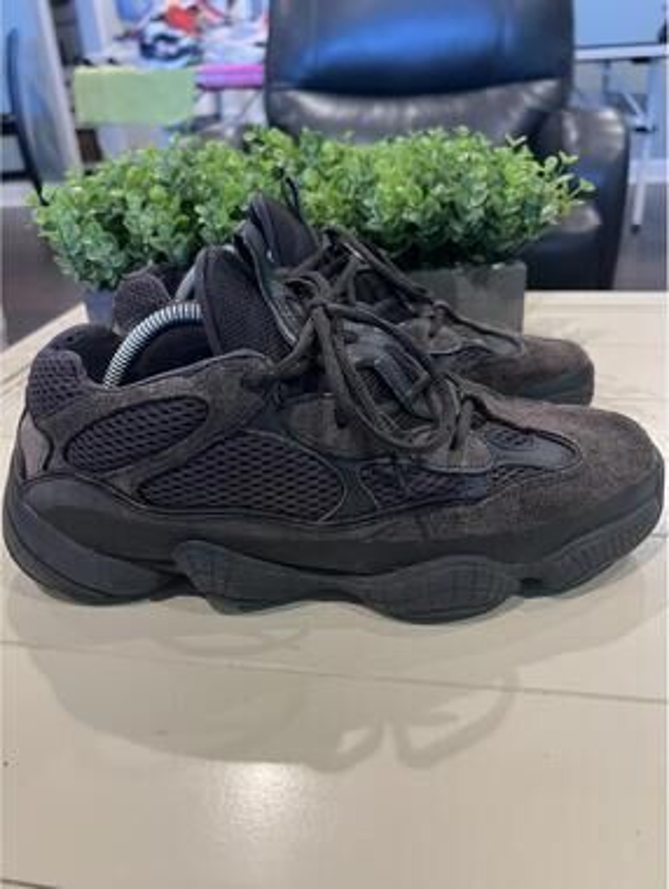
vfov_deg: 67.2
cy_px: 444
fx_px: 668
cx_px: 334
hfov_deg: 53.2
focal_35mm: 26
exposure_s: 1/60
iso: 200
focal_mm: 5.7
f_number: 1.5
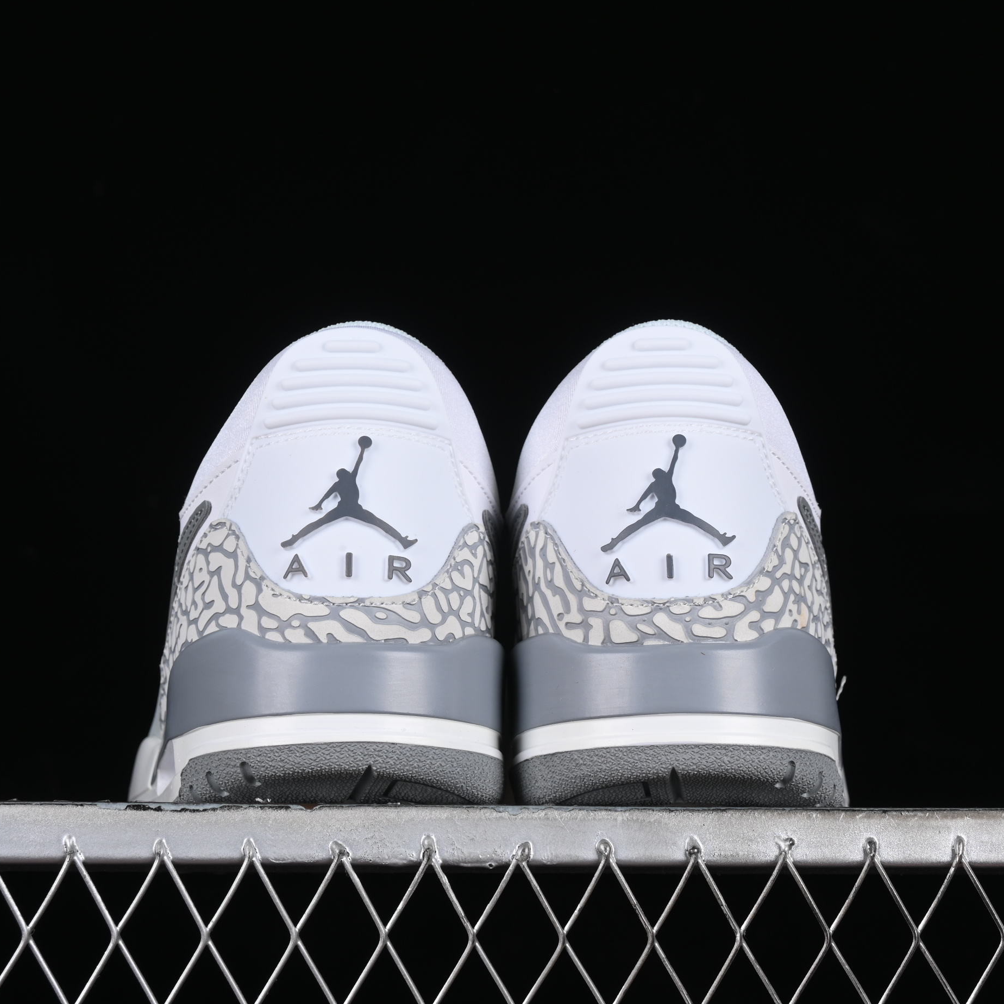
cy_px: 501
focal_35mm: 96
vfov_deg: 18.1
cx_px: 523
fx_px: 3150
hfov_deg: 18.1
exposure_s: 1/80
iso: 160
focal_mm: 50
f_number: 8
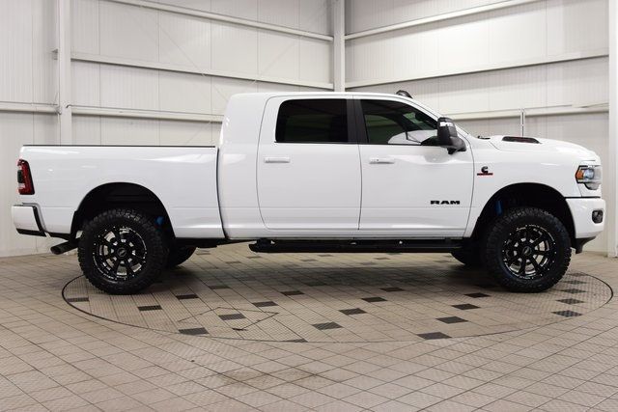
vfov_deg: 36.9
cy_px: 206
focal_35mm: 36
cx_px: 309
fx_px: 618
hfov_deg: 53.1
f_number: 7.1
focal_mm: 24
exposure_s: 1/30
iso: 500
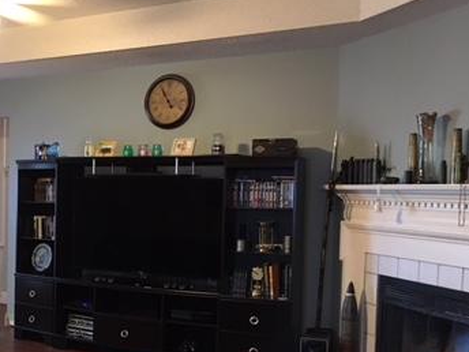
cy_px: 233
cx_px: 42
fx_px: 732
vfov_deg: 26.9
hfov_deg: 33.6
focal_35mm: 54
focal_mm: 4.15
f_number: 2.2
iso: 200
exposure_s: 1/20
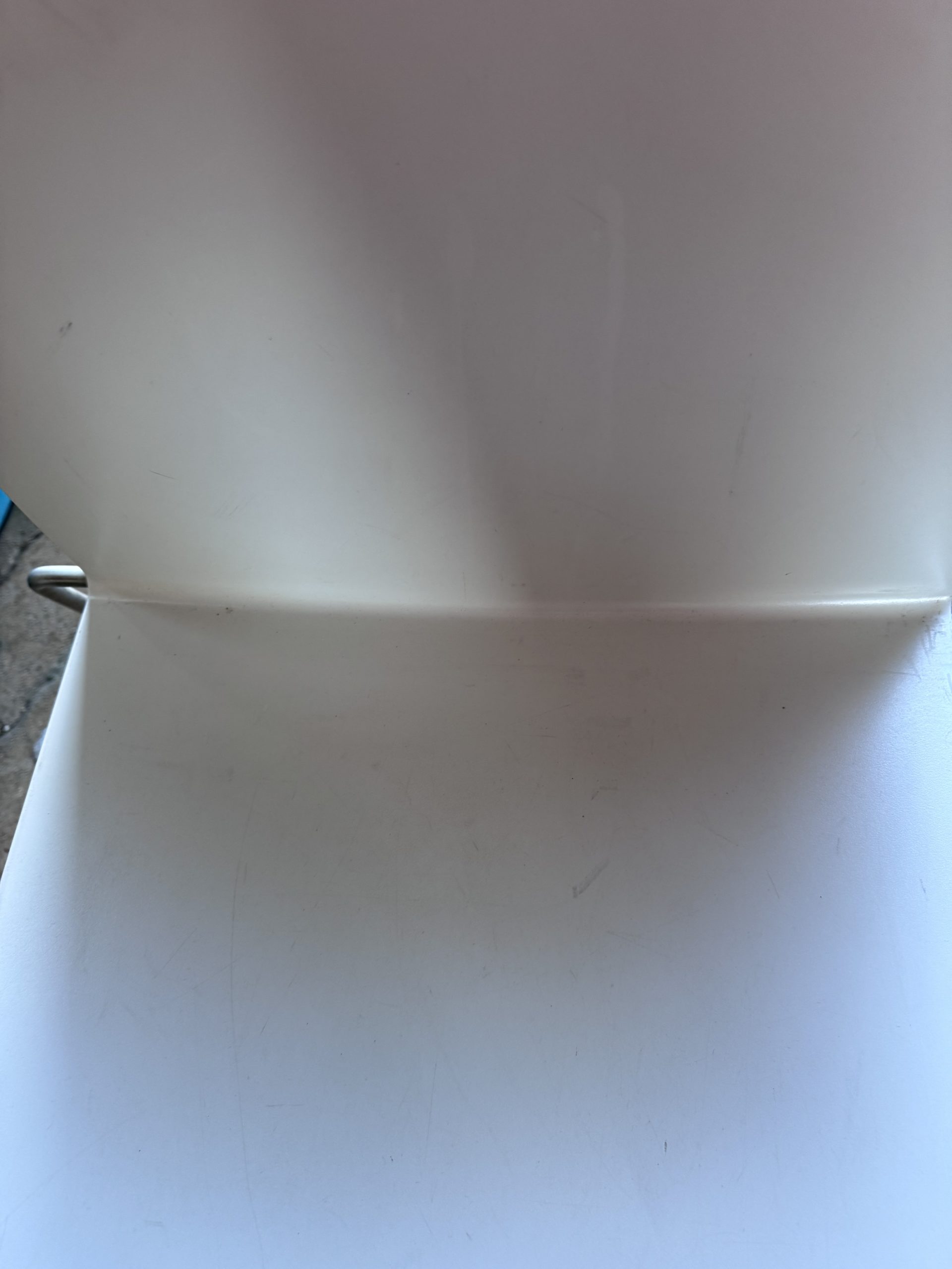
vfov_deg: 71.6
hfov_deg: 56.8
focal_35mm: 24
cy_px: 634
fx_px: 880
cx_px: 476
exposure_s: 1/121
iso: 200
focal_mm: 6.76
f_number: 1.78
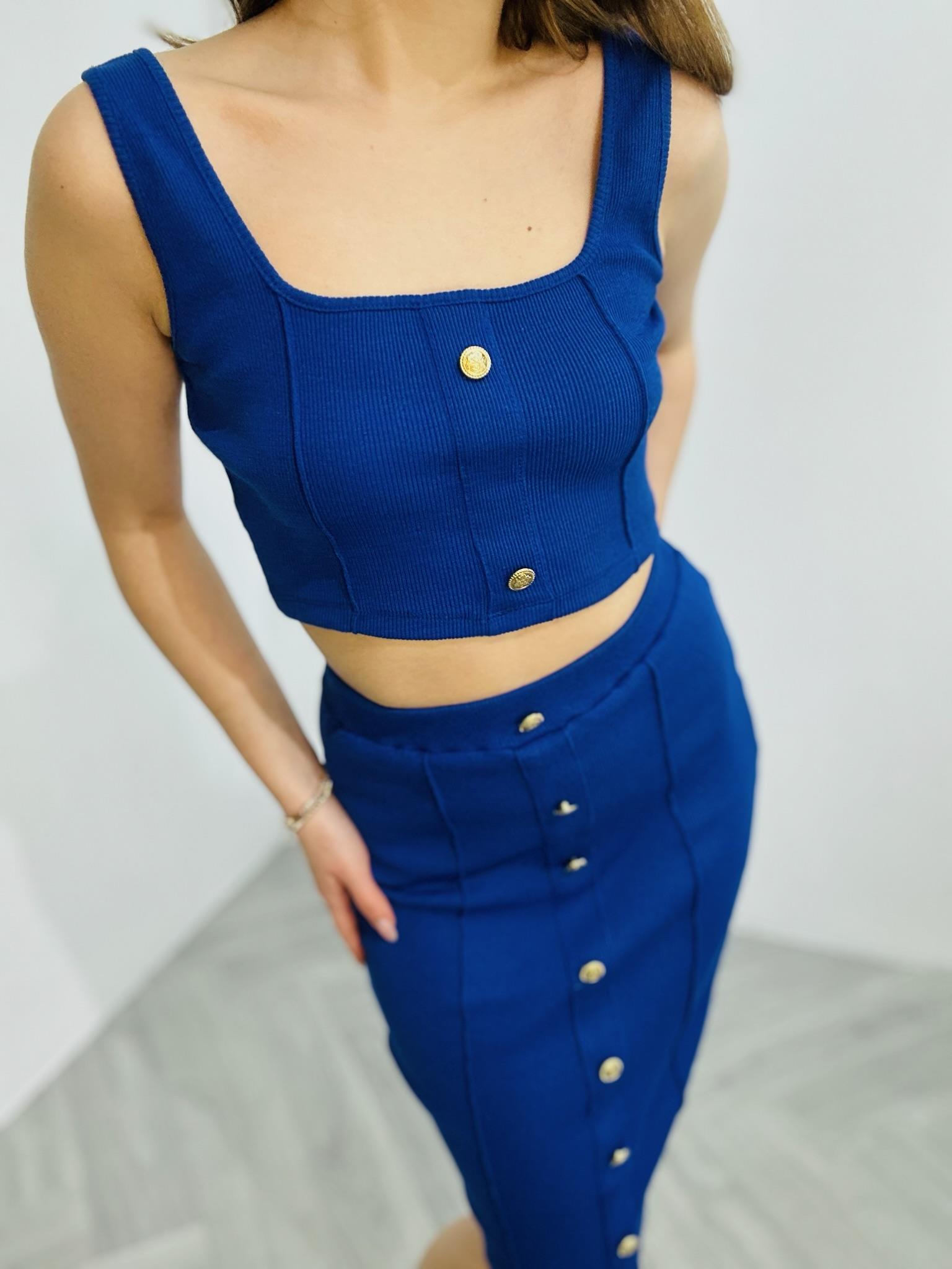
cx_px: 476
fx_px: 1100
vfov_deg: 60.0
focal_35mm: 30
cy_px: 634
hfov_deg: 46.8
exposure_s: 1/100
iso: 25
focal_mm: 2.69
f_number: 1.9
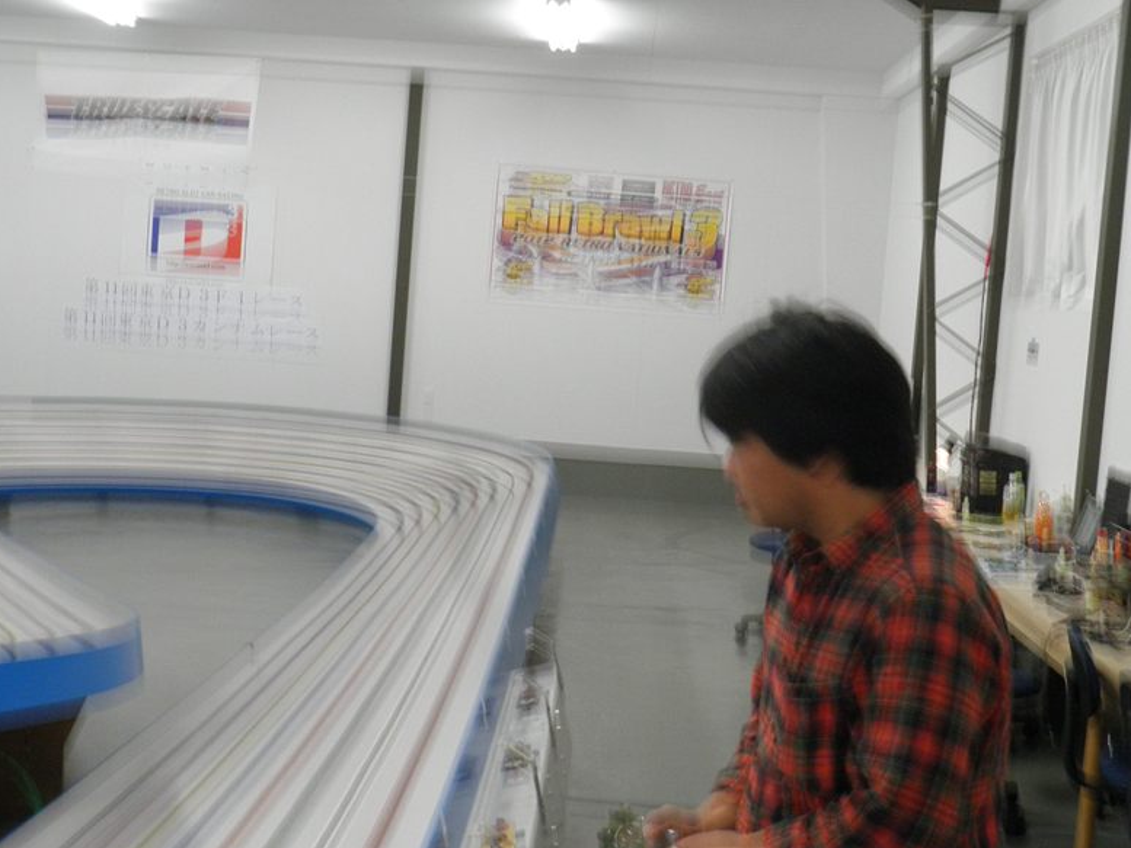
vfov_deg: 27.0
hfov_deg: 35.5
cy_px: 419
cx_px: 549
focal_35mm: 54
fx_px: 1765
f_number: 3.9
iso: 200
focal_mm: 7.3
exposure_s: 1/15
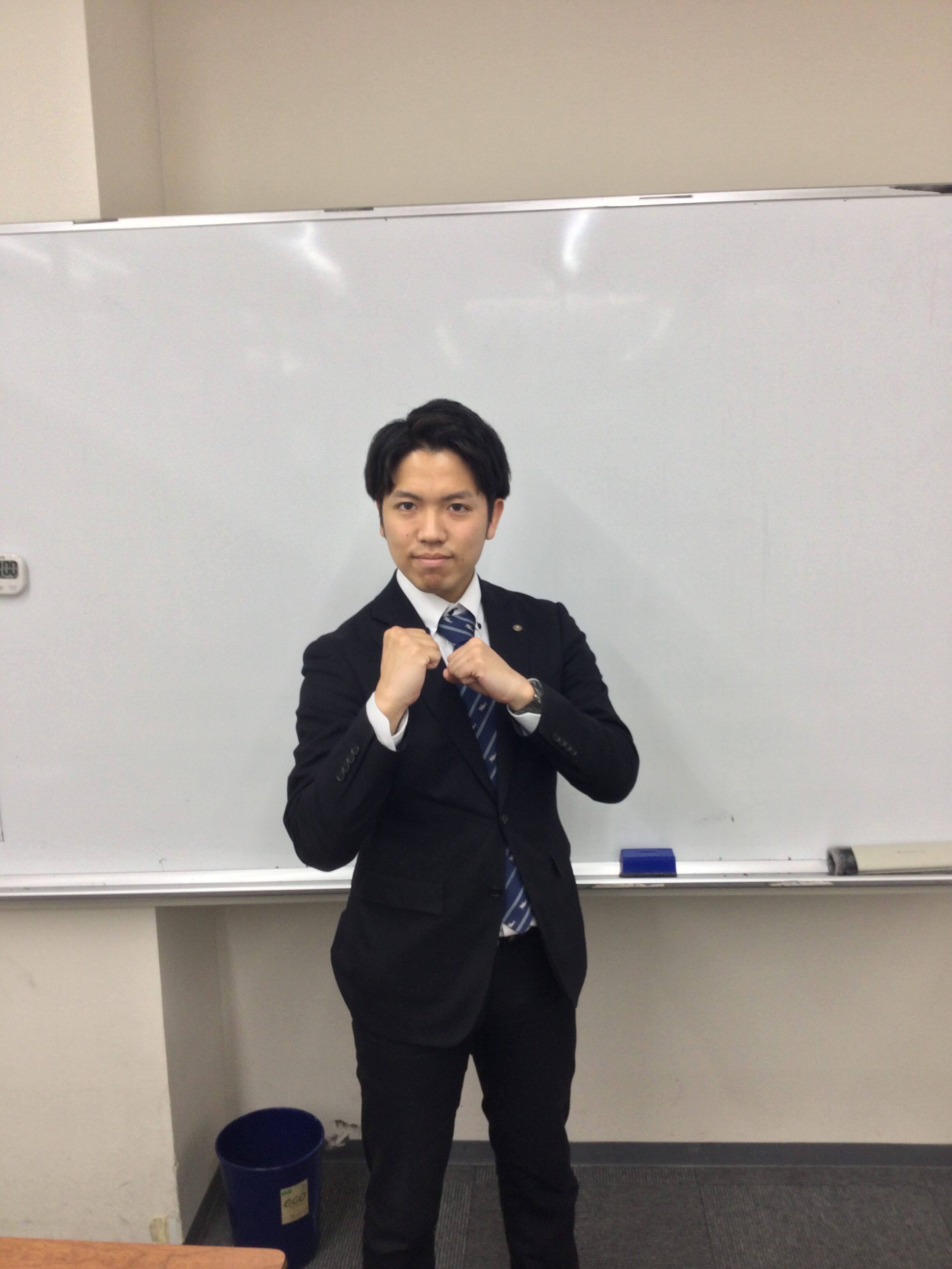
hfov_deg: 45.4
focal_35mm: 31
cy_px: 634
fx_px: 1137
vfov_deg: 58.4
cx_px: 476
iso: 25
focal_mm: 3.3
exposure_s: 1/30
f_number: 2.4
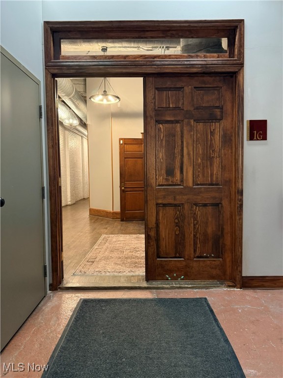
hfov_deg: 56.8
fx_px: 262
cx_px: 142
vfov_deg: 71.6
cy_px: 189
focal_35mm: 24
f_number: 1.78
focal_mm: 6.76
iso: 640
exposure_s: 1/60
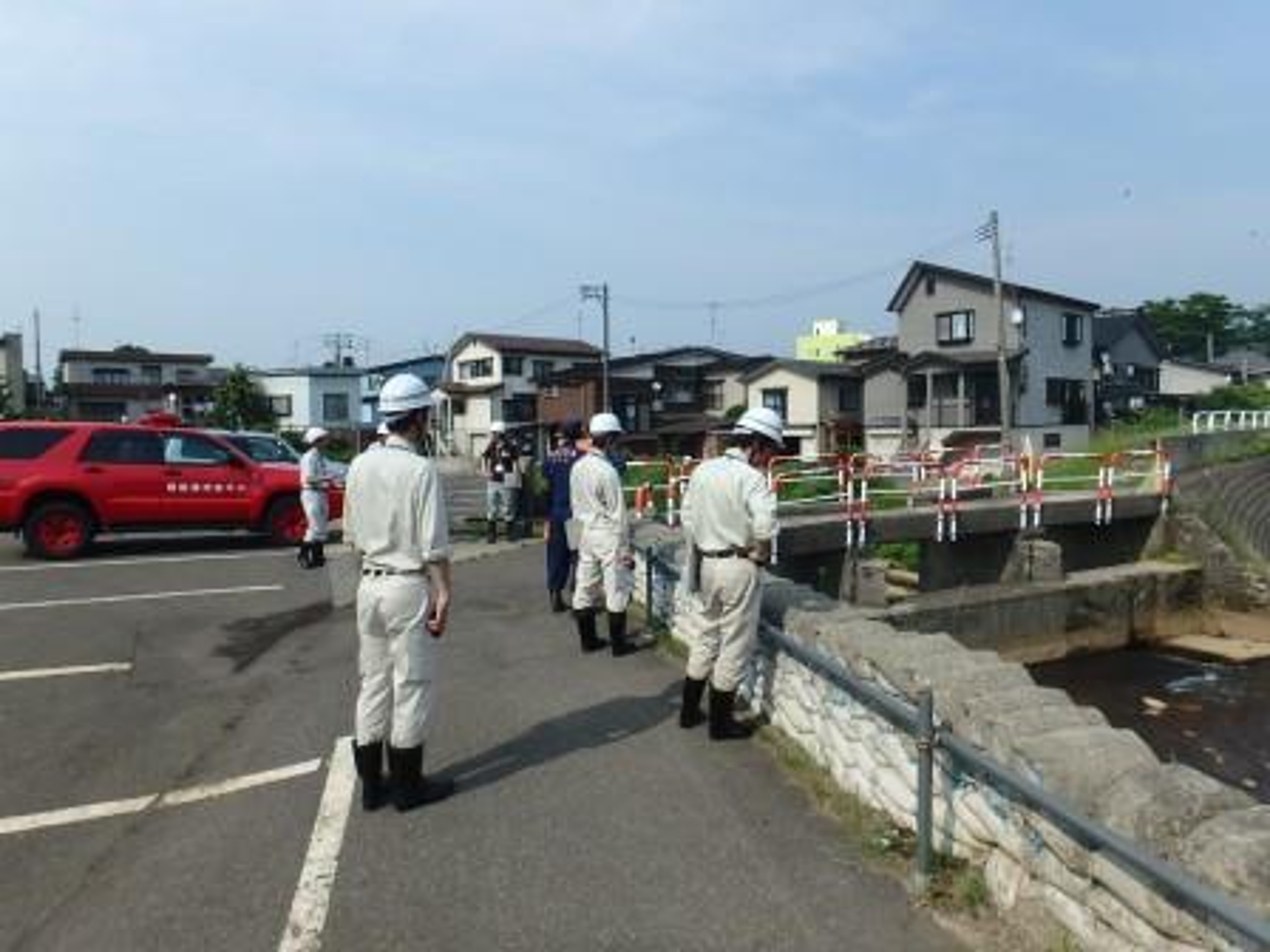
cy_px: 476
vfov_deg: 63.4
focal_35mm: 21
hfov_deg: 79.0
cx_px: 635
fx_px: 770
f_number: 6
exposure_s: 1/500
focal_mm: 3.7
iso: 125
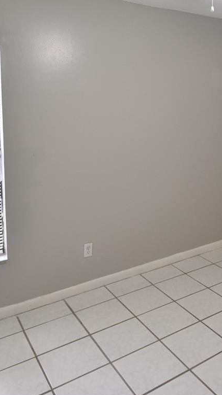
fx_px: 346
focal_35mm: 33
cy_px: 123
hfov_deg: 33.5
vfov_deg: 57.8
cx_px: 205
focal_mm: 10
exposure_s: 1/30
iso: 800
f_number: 3.5
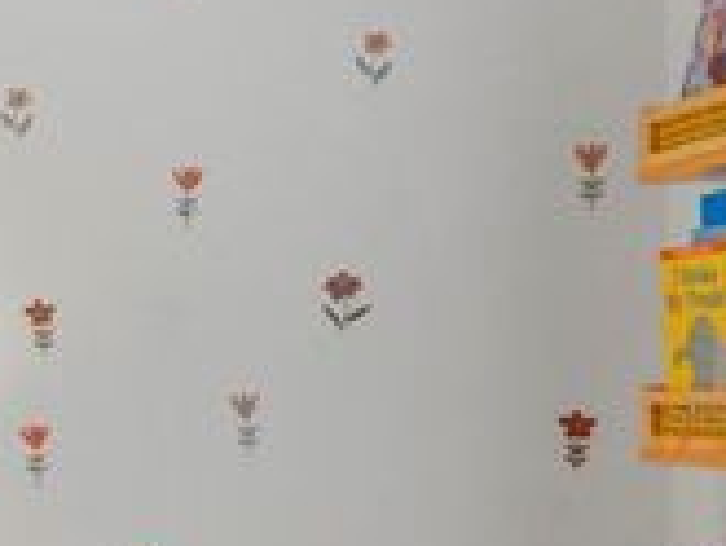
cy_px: 412
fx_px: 1553
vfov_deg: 19.8
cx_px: -711
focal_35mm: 74
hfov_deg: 18.2
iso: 100
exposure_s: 1/80
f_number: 3.2
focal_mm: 12
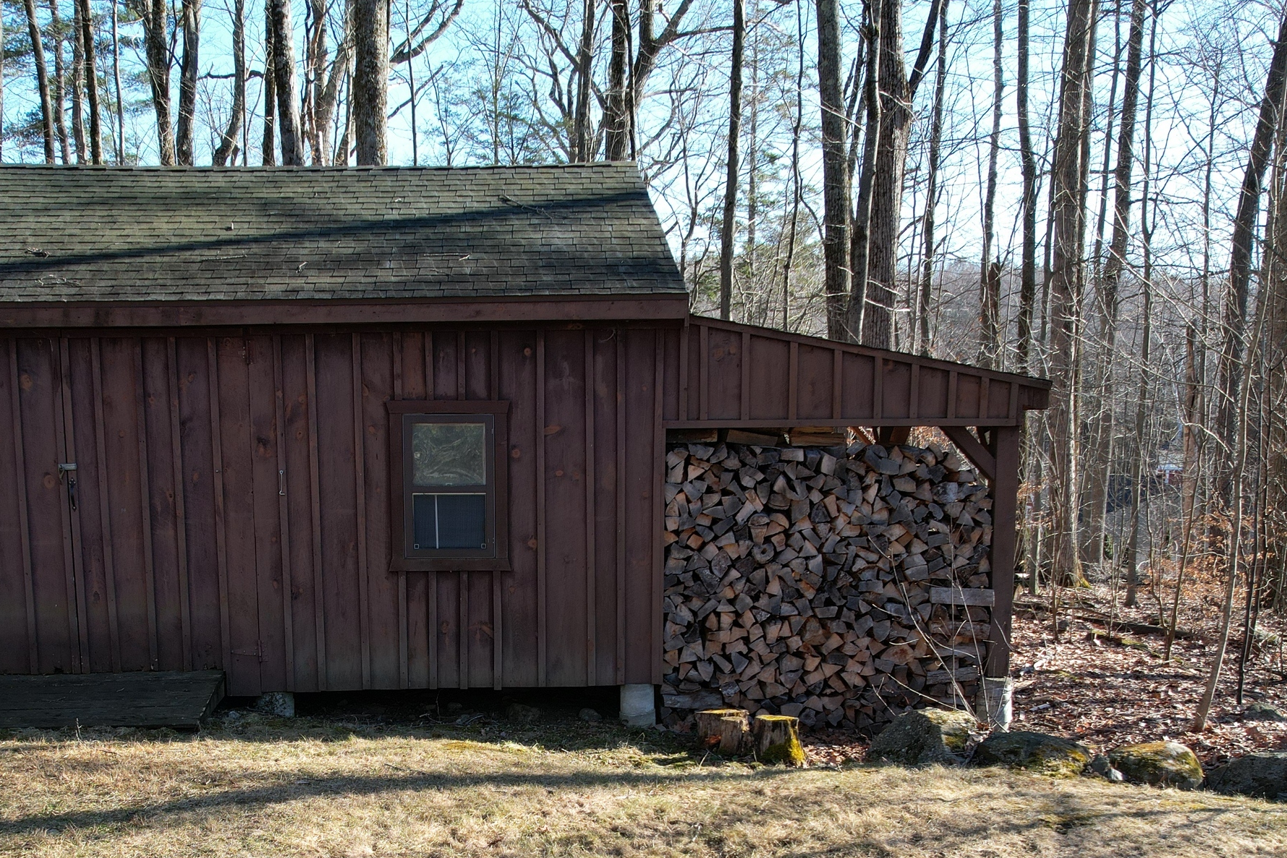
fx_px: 1358
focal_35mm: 38
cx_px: 530
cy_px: 729
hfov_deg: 50.4
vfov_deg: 33.7
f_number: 2.8
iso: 100
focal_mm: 8.38
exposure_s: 1/400
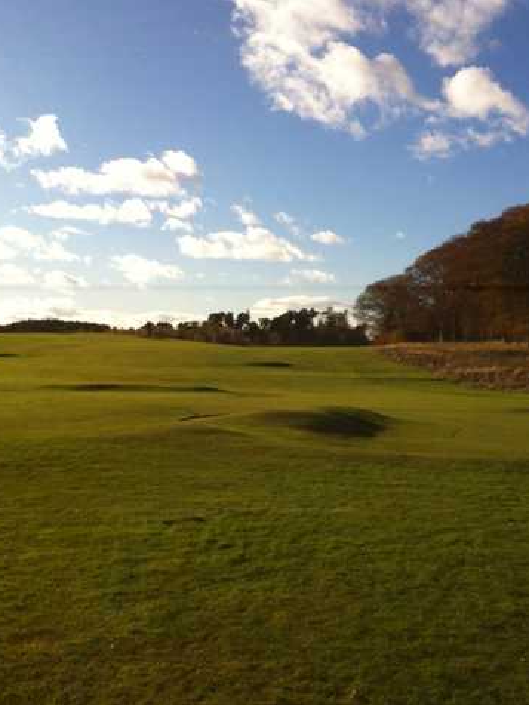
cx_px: 313
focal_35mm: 47
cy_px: 352
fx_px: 958
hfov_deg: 30.8
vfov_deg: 40.4
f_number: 2.8
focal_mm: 3.85
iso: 80
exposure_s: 1/1676
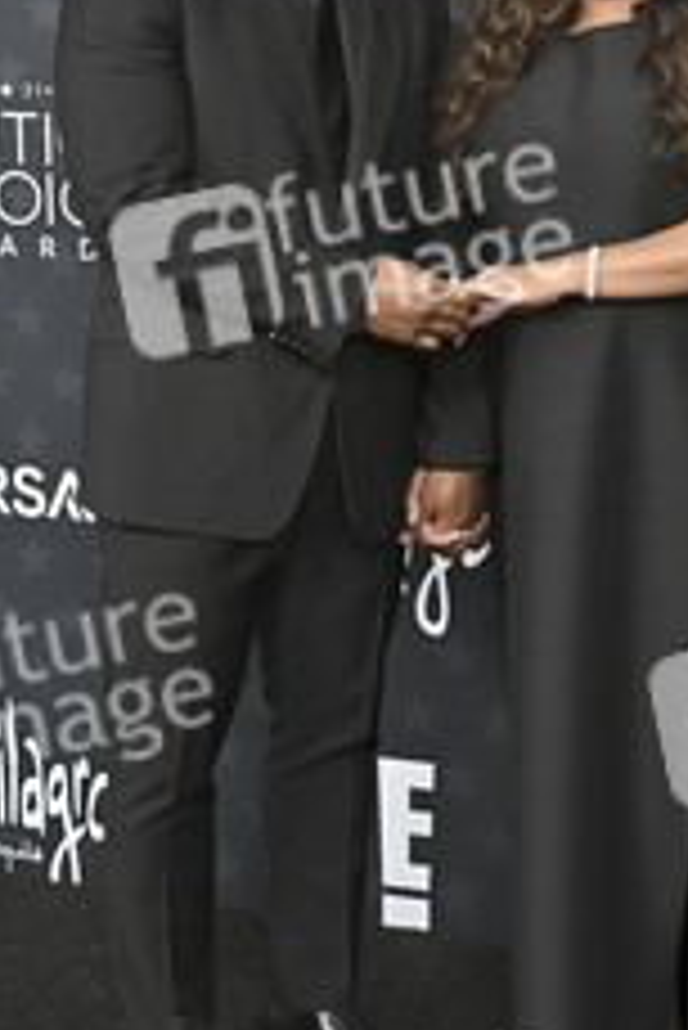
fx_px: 2147
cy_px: 477
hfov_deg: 18.1
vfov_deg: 27.0
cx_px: 472
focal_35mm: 75
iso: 1250
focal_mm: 43
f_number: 5
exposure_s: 1/320
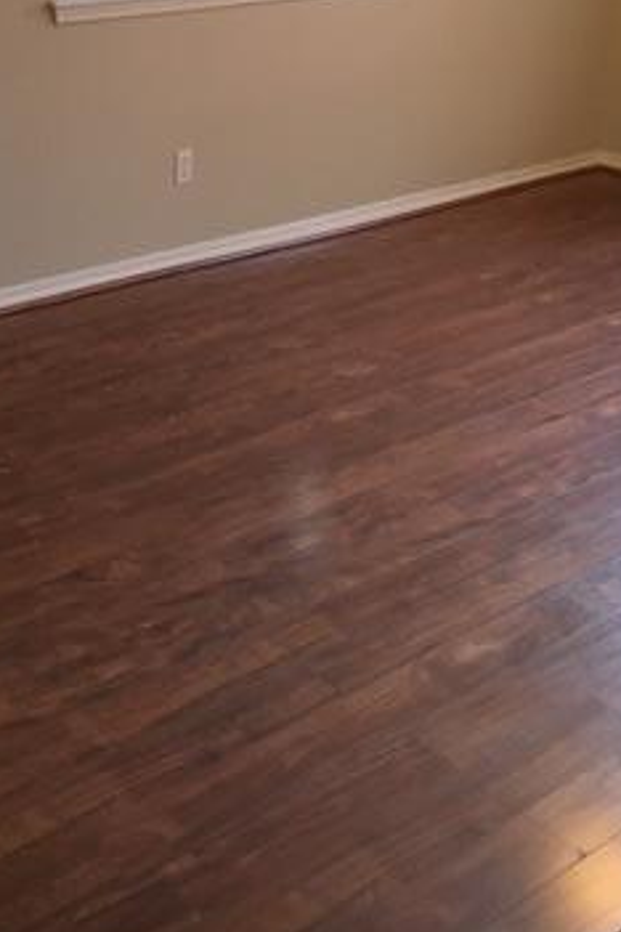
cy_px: 114
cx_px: 13
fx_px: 1423
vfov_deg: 34.5
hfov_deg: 23.7
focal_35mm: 55
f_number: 2.2
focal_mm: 4.15
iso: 200
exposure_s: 1/20
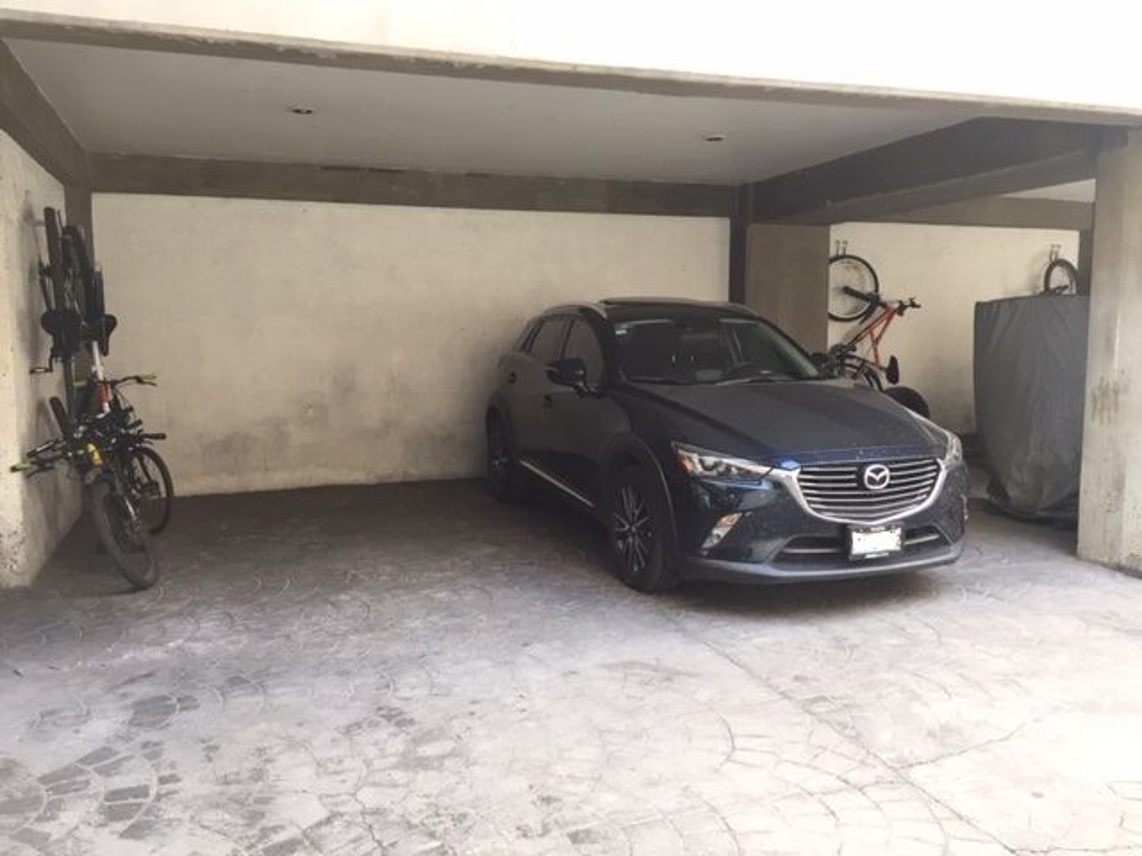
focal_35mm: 29
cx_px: 571
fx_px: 957
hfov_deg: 61.7
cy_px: 428
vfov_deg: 48.2
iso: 32
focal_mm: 4.15
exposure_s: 1/40
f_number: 2.2
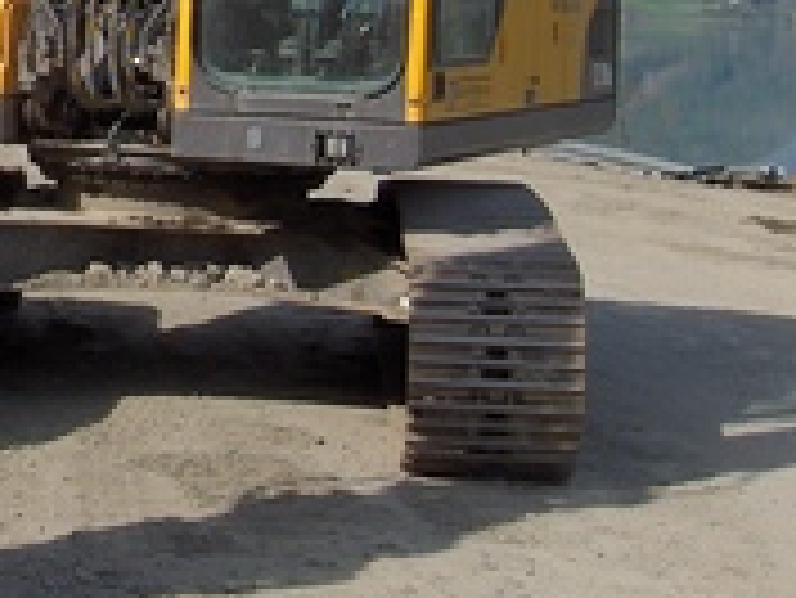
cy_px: -198
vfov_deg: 13.0
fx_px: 2531
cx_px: -243
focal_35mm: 110
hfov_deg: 16.8
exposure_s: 1/433
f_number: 4.8
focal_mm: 8
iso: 50
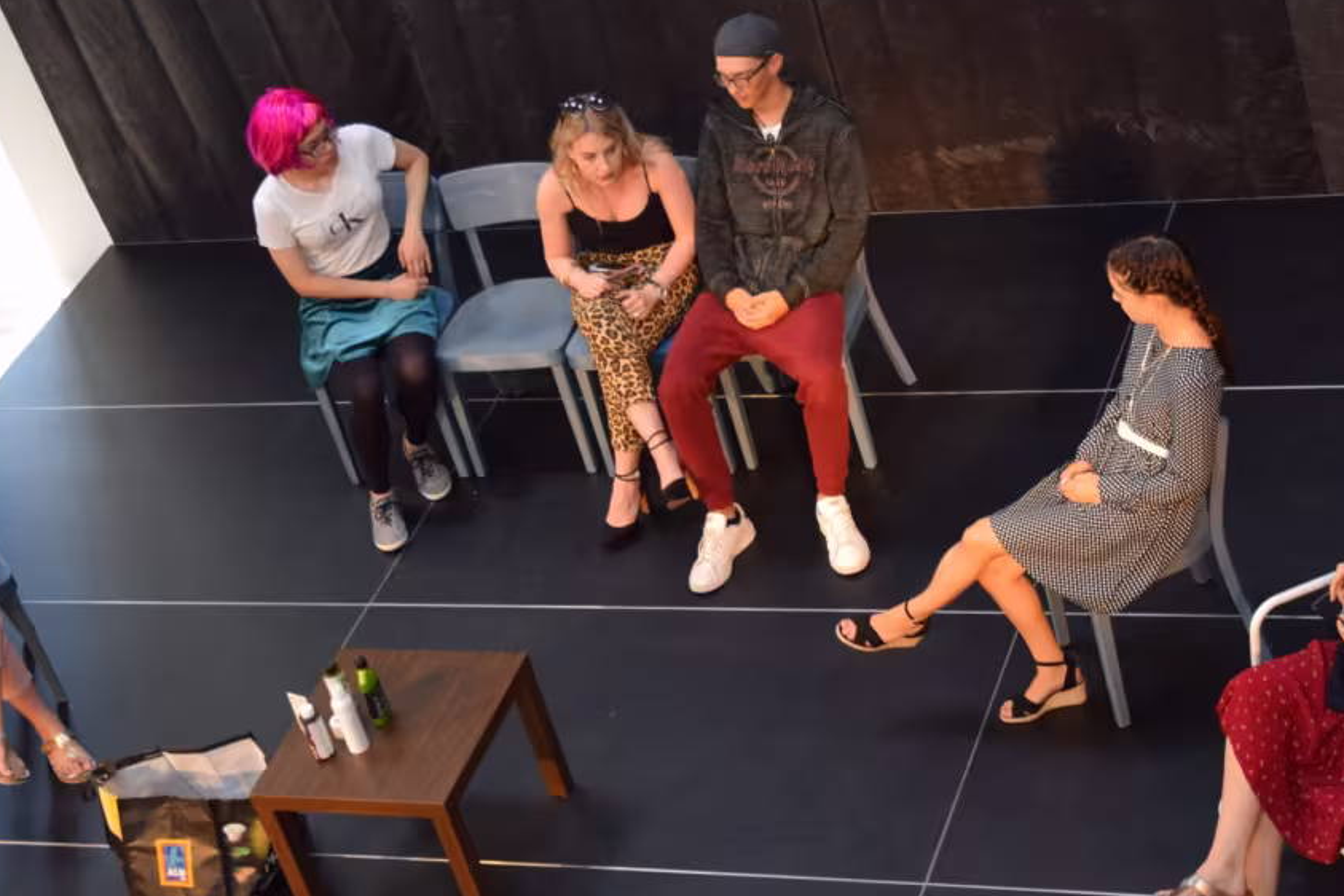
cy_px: 260
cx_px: 749
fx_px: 3061
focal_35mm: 82
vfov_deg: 16.6
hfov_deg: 24.7
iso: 400
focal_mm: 32
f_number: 4.2
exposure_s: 1/60
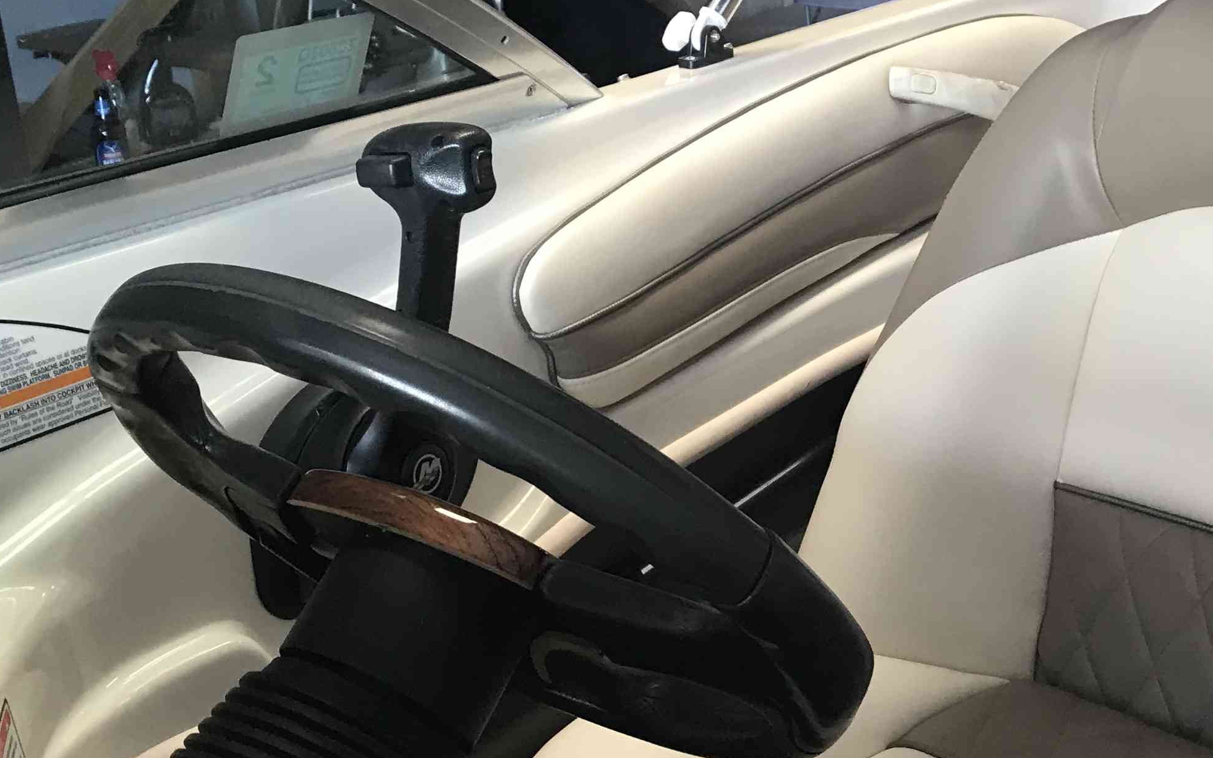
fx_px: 2016
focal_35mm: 61
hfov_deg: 33.3
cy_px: 260
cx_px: 754
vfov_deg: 21.2
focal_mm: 3.99
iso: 40
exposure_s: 1/20
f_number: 1.8
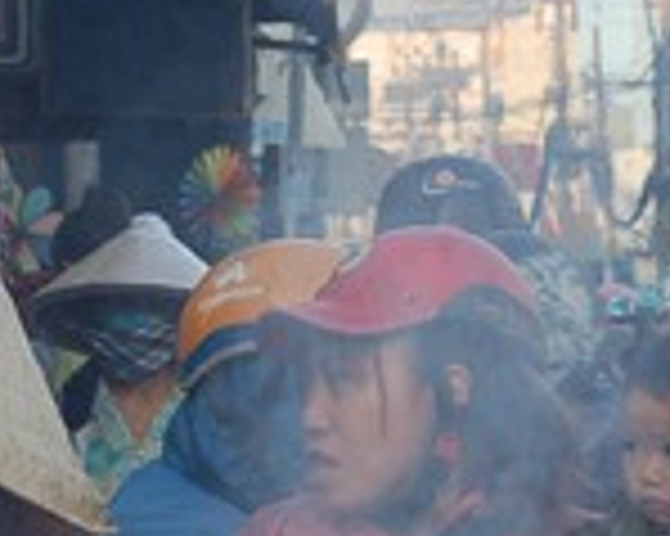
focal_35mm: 311
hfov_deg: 6.2
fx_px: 6163
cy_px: 559
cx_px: 405
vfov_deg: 5.0
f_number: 6.3
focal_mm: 50
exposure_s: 1/160
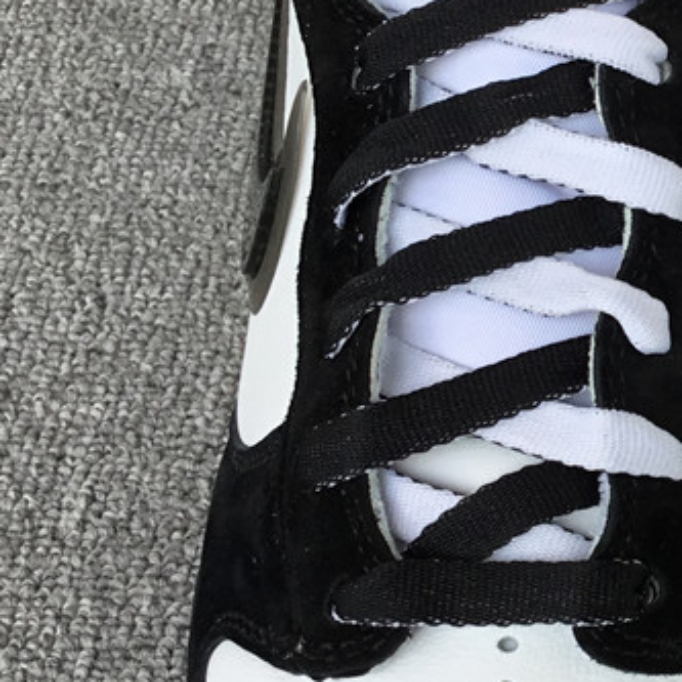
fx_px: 1649
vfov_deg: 23.3
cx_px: 776
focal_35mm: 74
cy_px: 257
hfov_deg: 21.9
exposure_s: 1/159
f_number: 2.4
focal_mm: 3.3
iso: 25
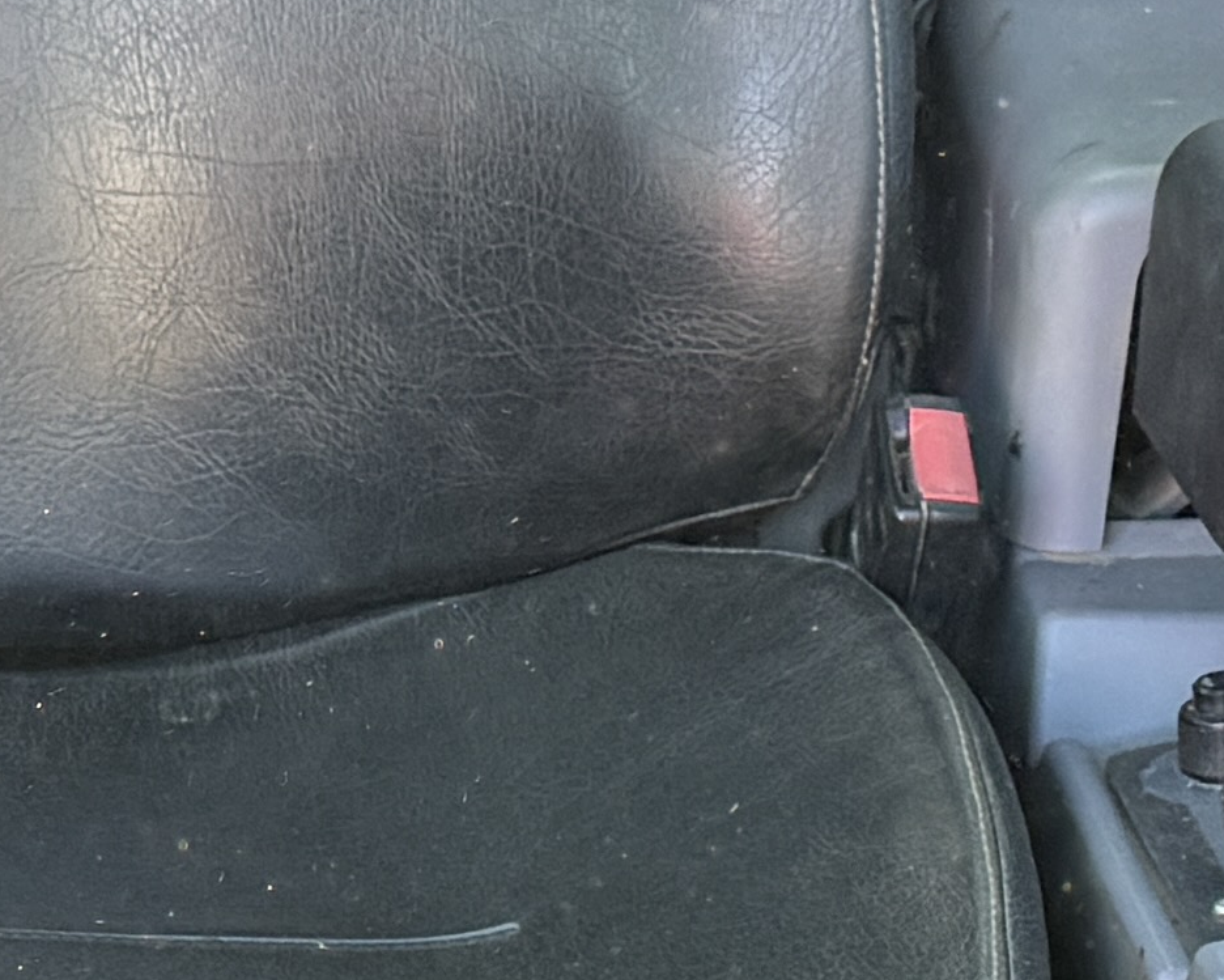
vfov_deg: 10.7
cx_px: -194
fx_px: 5181
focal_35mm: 143
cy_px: 1035
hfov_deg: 13.2
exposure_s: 1/209
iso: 200
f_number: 1.78
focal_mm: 6.76
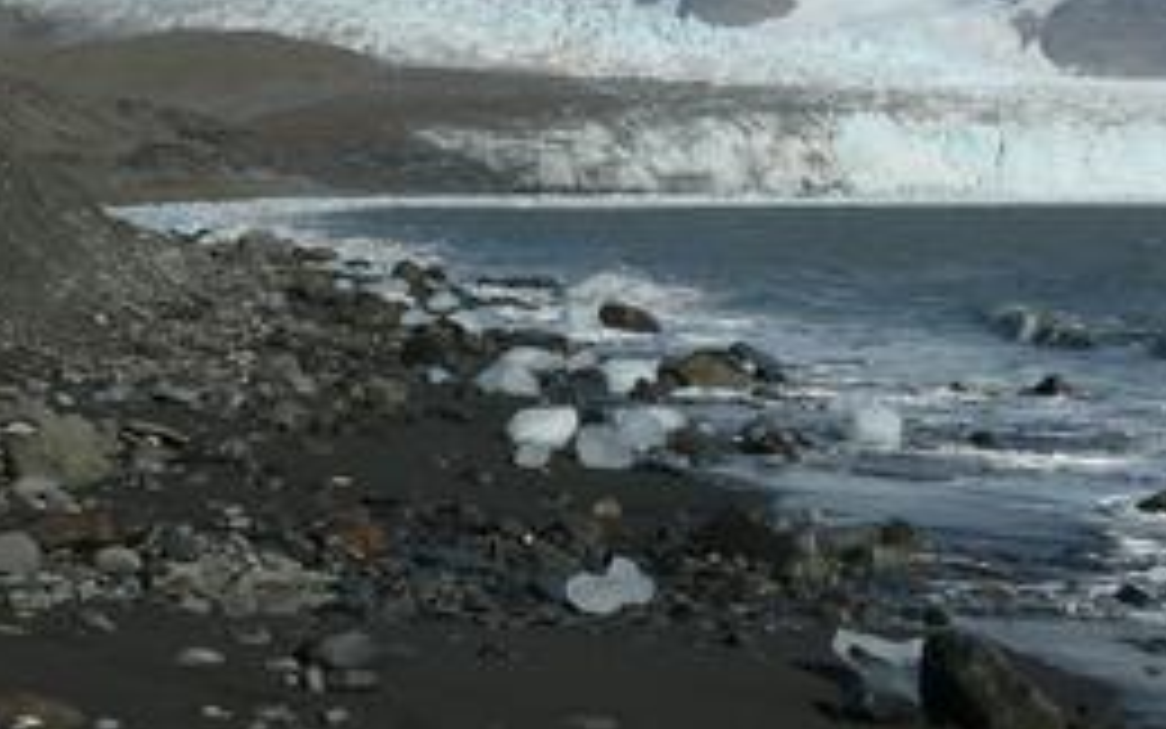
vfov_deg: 19.6
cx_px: 1261
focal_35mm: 66
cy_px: 209
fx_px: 2098
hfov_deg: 28.4
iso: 200
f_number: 8
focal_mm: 8.8
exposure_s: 1/1300
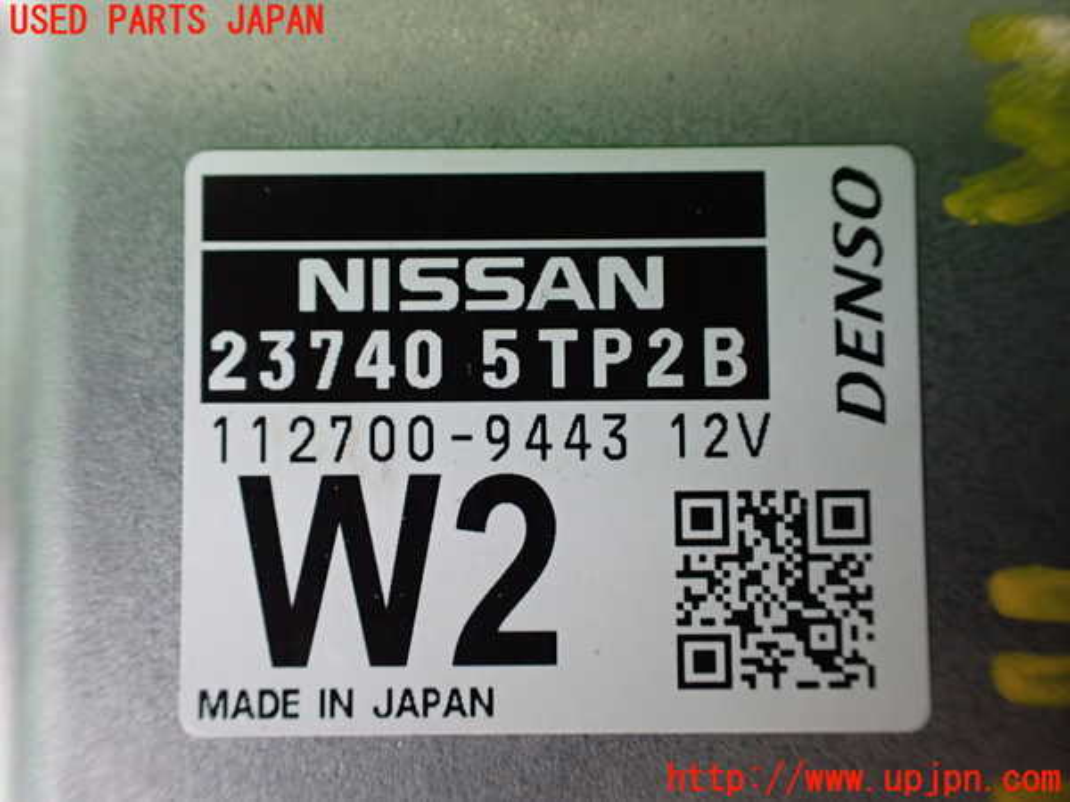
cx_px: 535
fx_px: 927
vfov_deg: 46.8
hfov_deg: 60.0
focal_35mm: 30
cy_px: 401
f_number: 2.3
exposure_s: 1/100
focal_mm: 5.4
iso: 800
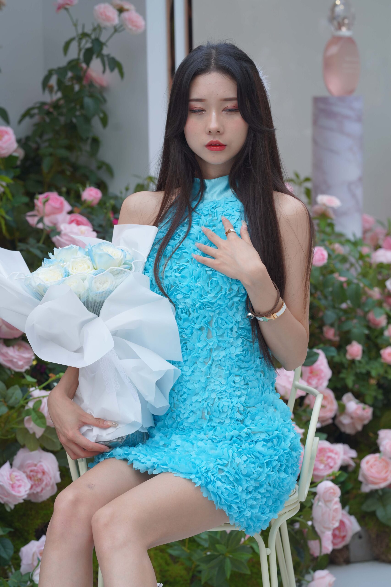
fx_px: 2199
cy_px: 294
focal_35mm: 135
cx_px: 196
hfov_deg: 10.2
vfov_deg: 15.2
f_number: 5.6
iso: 500
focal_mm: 135
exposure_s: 1/500
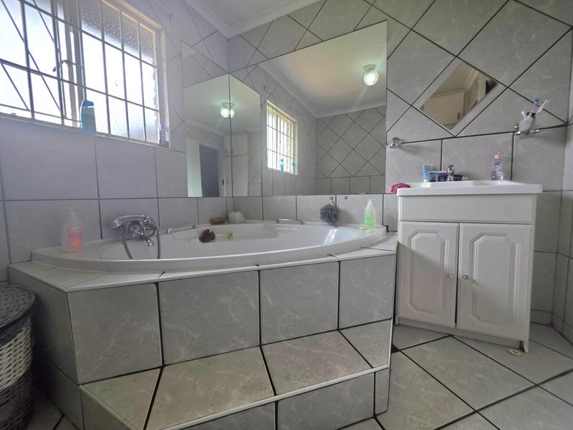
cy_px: 215
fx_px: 215
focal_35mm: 13
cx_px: 286
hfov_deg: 106.2
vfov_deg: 89.9
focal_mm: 2.2
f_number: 1.9
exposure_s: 1/101
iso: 32
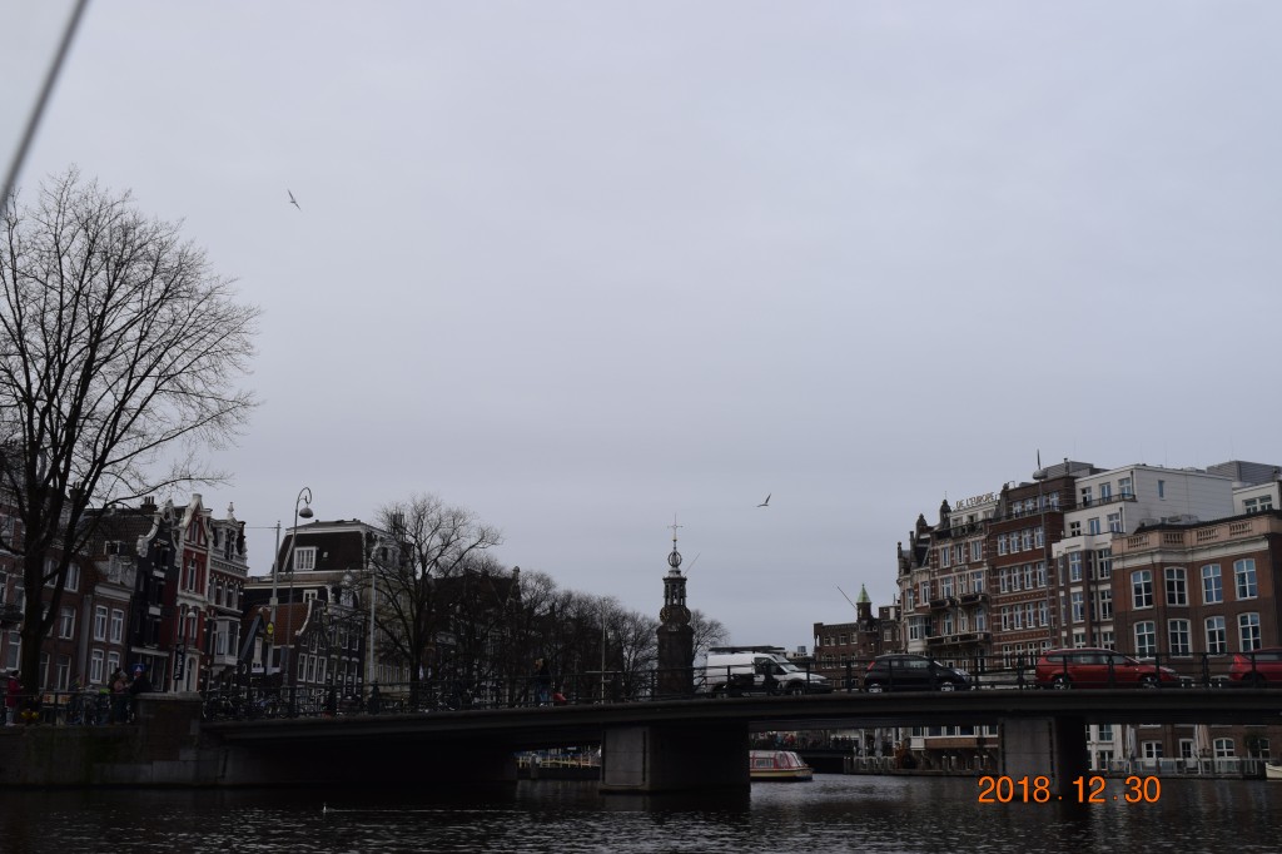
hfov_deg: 47.9
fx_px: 1442
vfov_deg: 33.0
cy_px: 427
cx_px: 641
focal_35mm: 40
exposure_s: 1/250
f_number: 8
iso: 280
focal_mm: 27
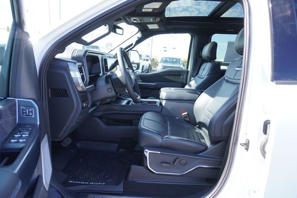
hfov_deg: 73.7
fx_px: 198
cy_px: 99
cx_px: 148
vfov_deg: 53.2
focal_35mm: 24
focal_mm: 16
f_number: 4.5
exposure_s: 1/80
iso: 100
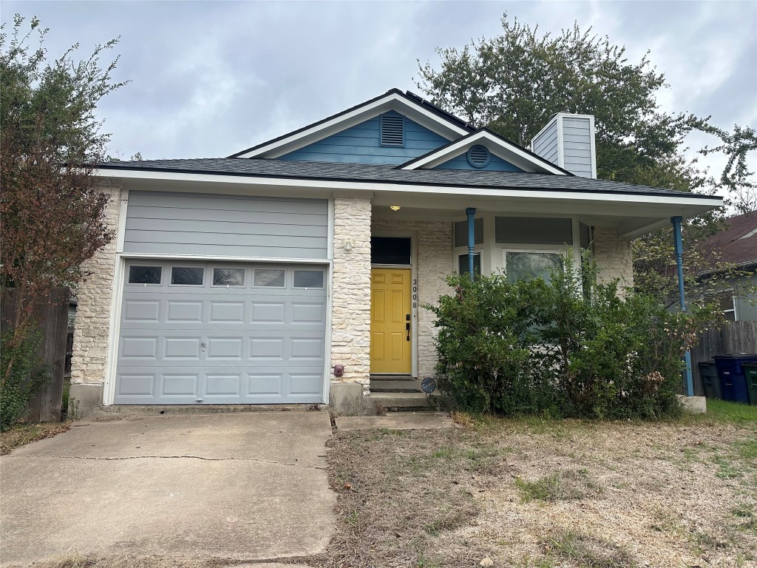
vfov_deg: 56.8
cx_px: 378
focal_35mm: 24
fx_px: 525
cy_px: 284
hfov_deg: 71.6
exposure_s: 1/1517
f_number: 1.78
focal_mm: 6.86
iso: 80
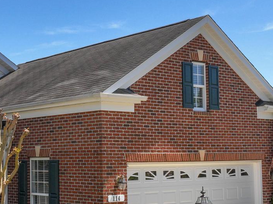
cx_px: 27
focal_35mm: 70
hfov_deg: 26.8
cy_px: 125
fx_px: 552
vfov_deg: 21.0
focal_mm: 12.29
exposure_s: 1/20
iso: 100
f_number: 8
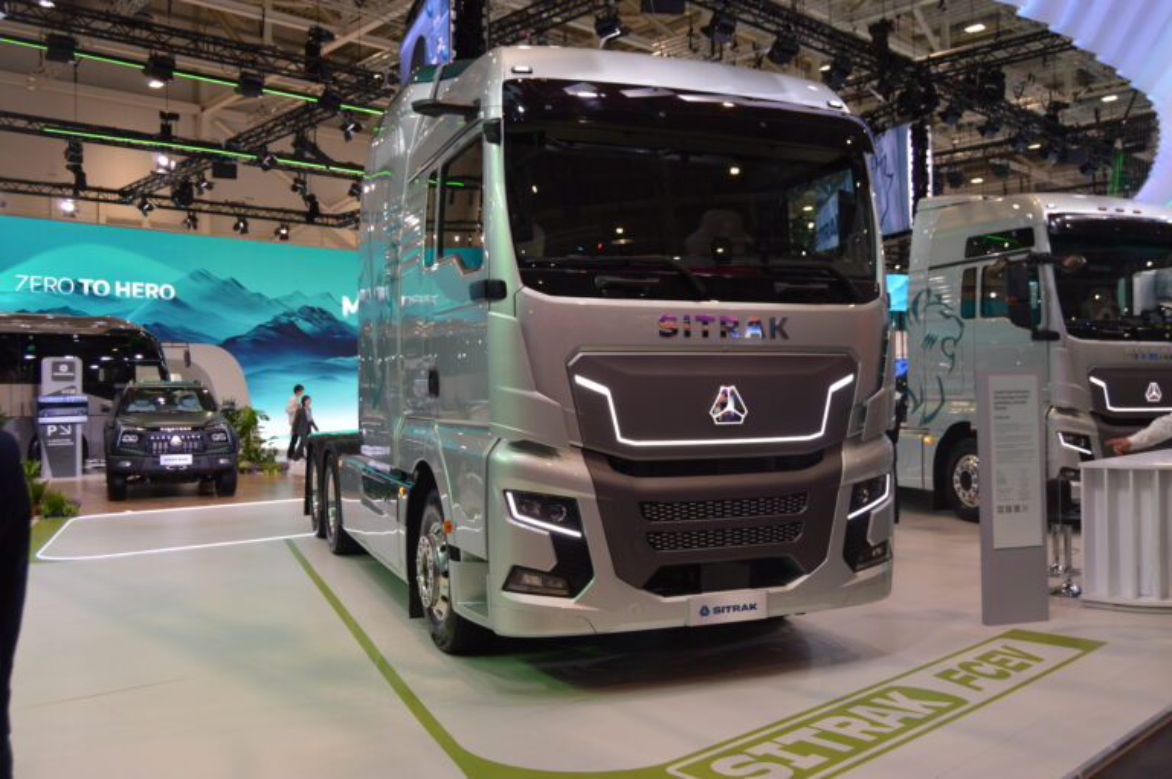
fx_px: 976
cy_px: 390
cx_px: 586
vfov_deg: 43.6
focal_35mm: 30
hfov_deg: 62.0
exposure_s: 1/60
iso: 400
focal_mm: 20
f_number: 4
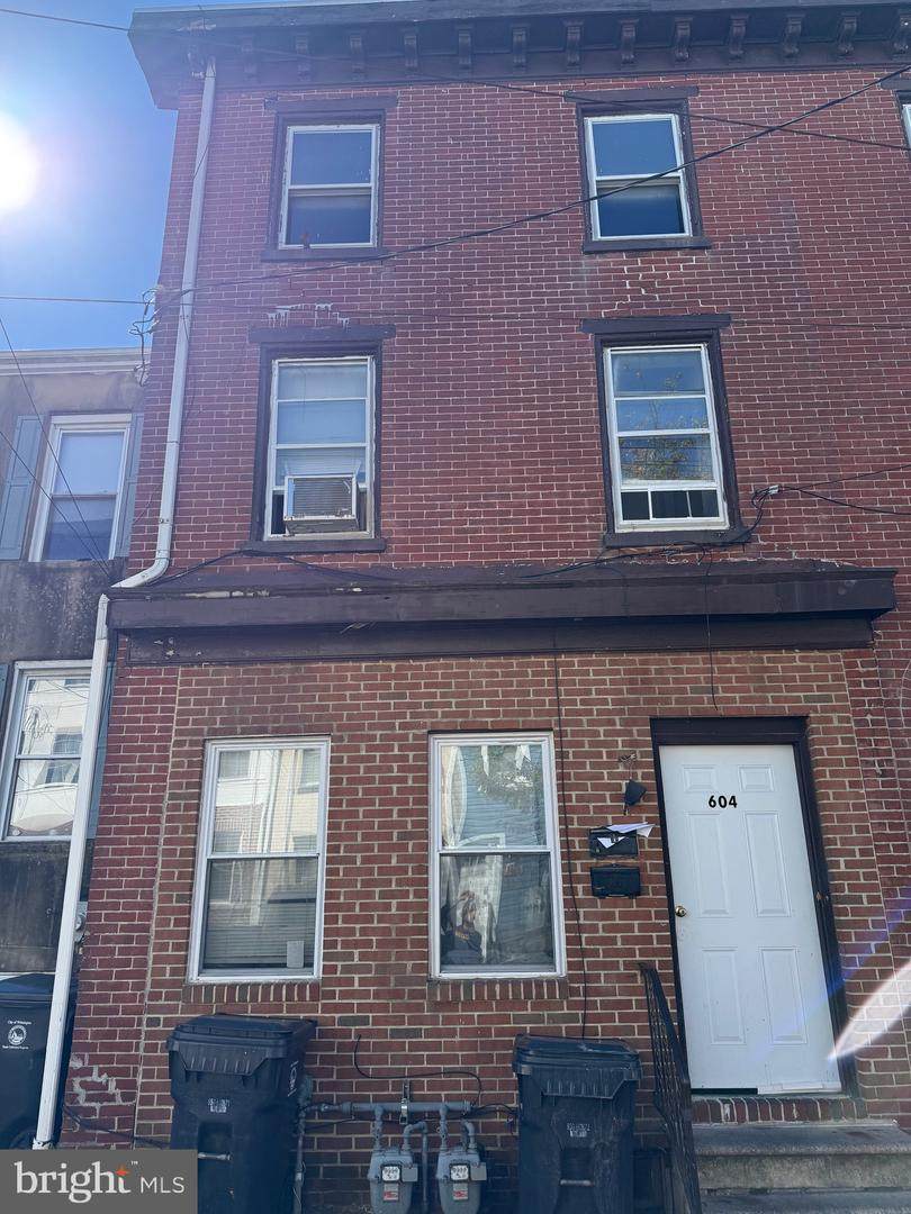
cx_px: 456
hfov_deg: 56.8
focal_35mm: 24
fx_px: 842
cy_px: 607
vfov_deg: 71.6
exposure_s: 1/1855
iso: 100
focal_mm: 6.76
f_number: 1.78
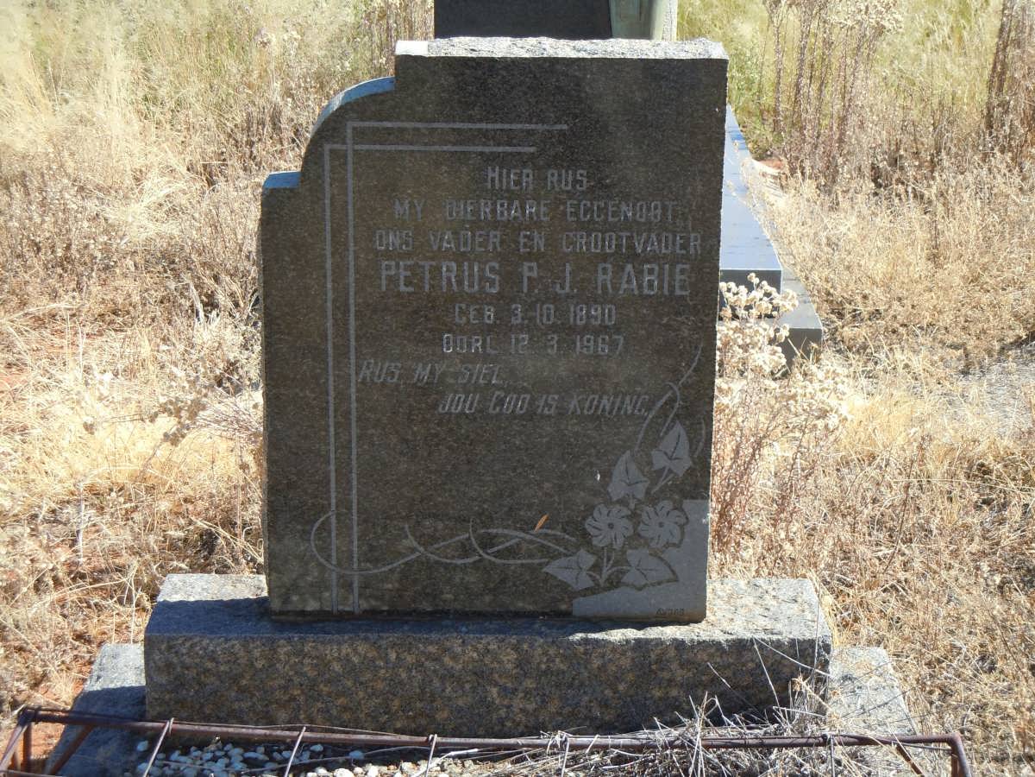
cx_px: 518
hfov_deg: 25.3
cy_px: 388
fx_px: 2302
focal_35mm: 77
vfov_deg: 19.1
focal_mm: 13.9
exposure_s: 1/400
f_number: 4.3
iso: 200
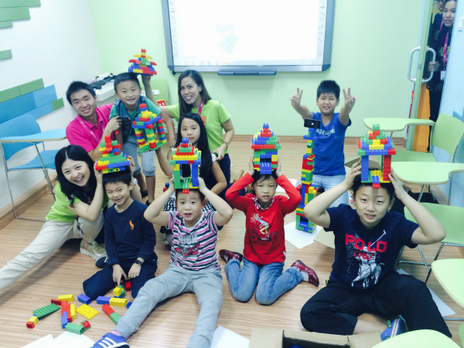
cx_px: 232
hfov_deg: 60.0
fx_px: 402
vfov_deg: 46.8
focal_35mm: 30
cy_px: 174
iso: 100
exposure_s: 1/33
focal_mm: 4.12
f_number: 2.2
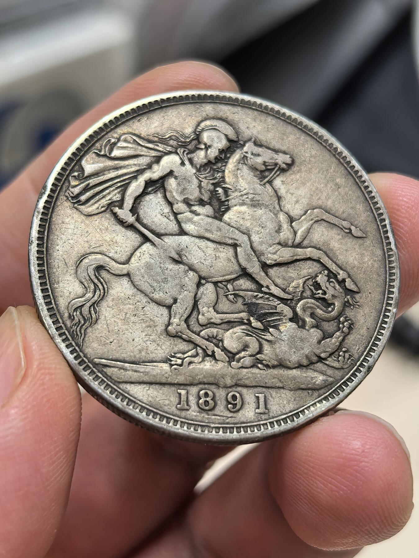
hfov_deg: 27.0
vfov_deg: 35.5
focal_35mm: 54
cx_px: 210
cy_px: 279
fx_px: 872
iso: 320
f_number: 2
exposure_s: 1/100
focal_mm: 6.98
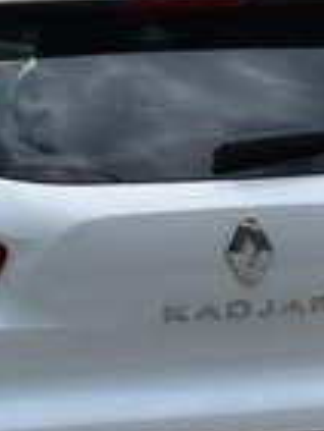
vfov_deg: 7.1
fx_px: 3419
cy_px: -206
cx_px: 43
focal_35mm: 274
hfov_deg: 5.4
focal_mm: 21
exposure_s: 1/400
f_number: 11
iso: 400
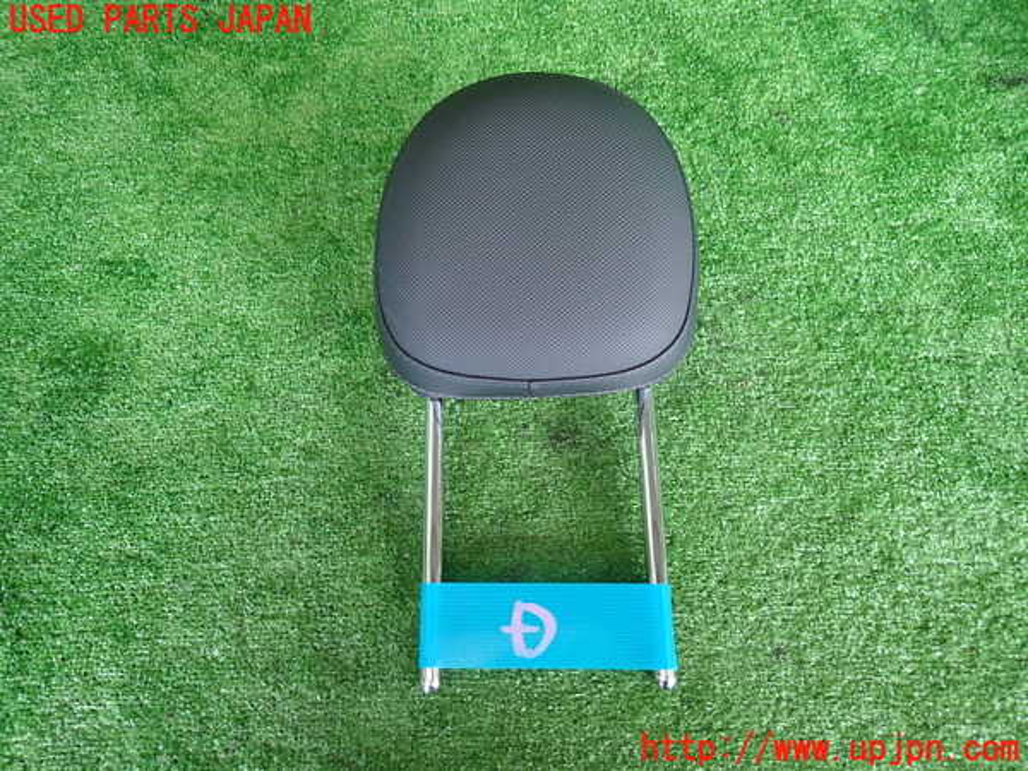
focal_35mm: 25
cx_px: 514
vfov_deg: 54.9
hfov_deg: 69.4
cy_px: 386
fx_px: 742
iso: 200
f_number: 2
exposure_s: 1/50
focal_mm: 4.5
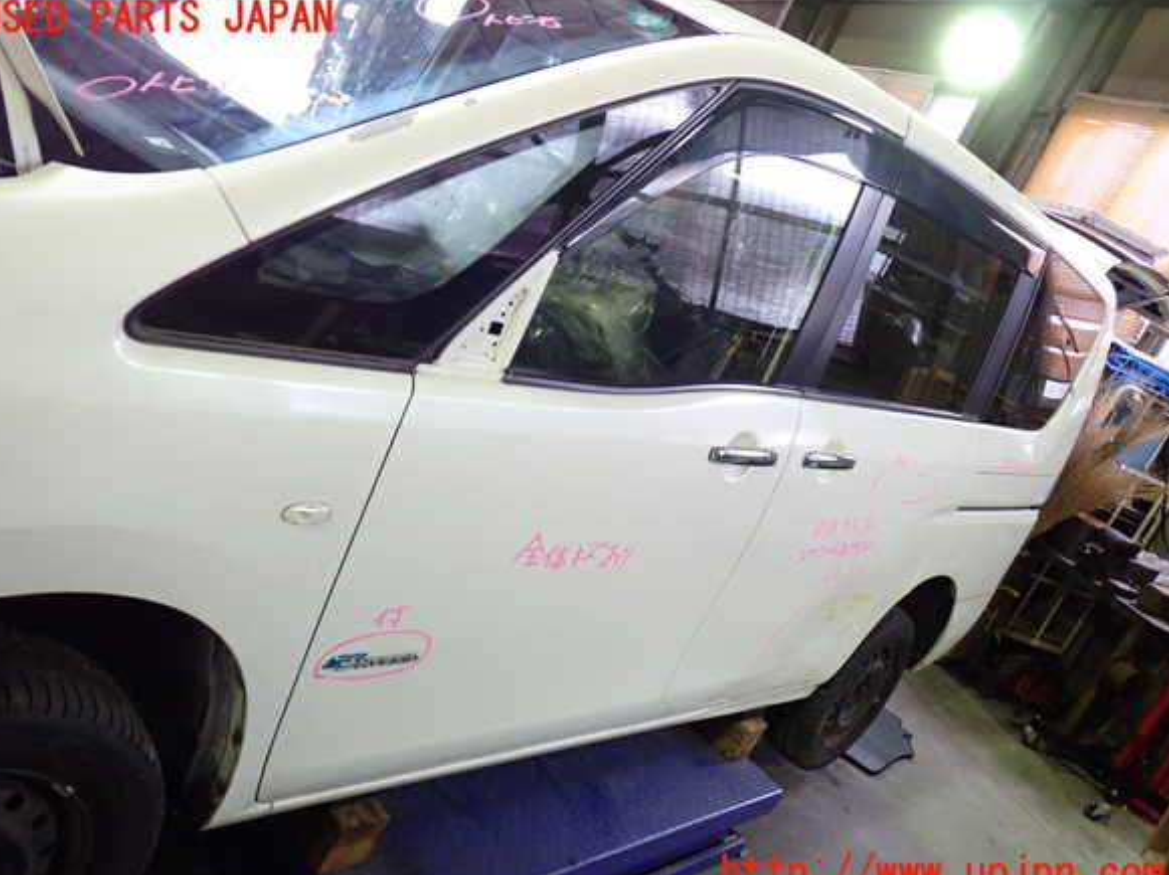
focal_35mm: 31
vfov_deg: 45.4
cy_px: 447
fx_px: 1046
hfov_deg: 58.4
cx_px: 571
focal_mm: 5.4
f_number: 2.3
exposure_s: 1/30
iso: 250
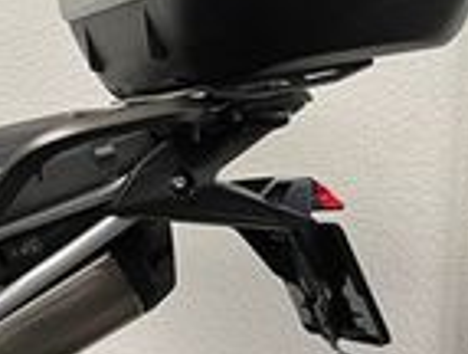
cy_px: 334
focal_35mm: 116
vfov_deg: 12.7
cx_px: -481
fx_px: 1572
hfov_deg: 14.1
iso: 80
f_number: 1.6
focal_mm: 5.1
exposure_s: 1/50
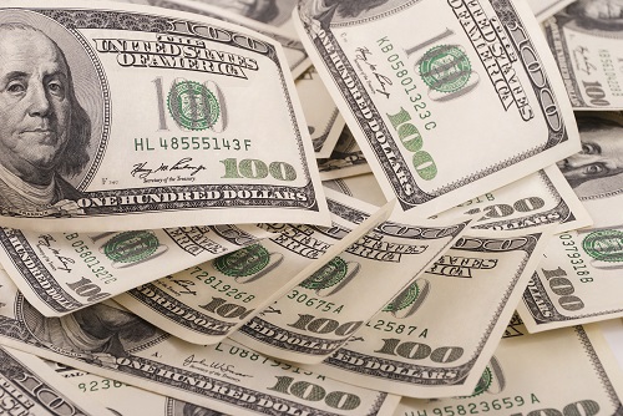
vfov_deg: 16.3
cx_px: 312
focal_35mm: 84
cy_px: 208
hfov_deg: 24.2
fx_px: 1454
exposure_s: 1/125
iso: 100
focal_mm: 56
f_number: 11
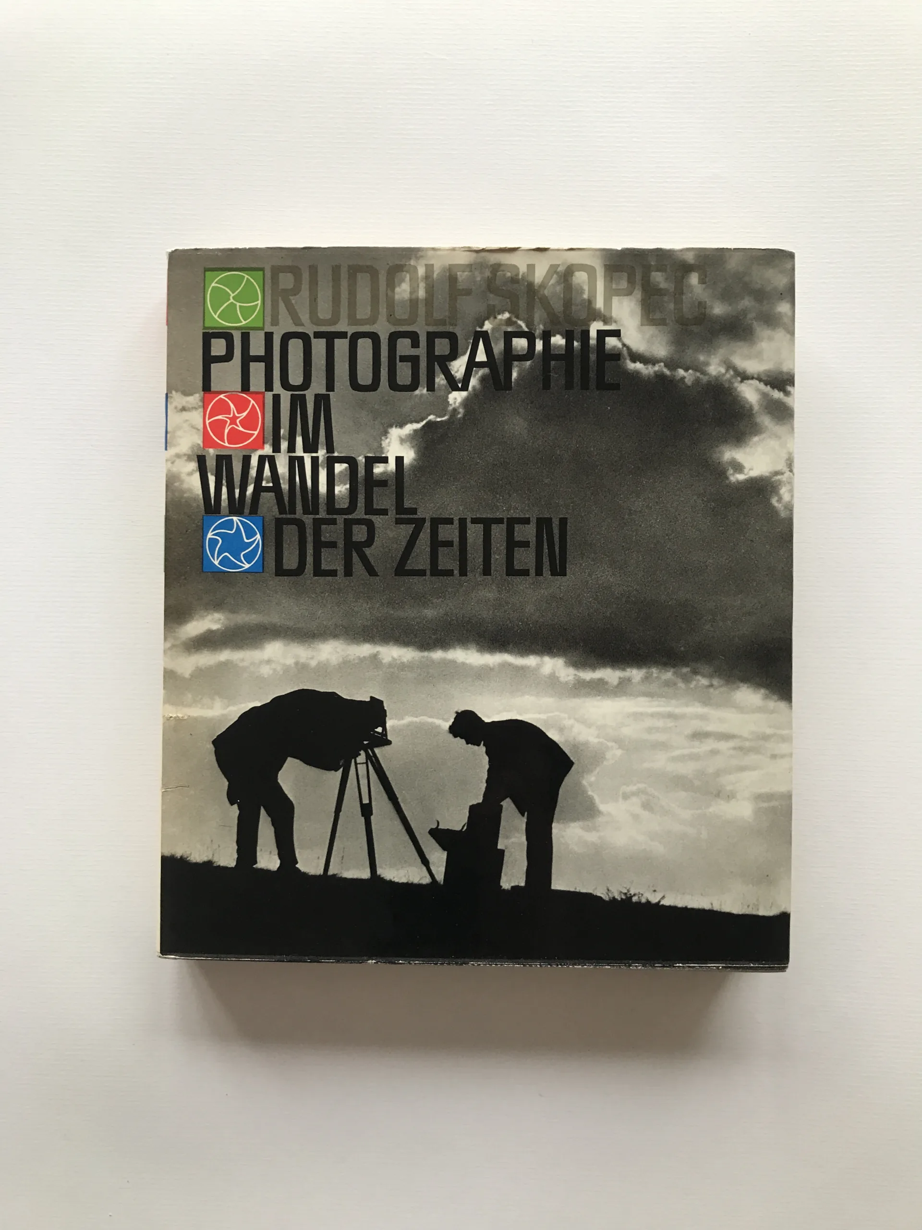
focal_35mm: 28
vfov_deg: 63.4
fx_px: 994
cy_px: 615
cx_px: 461
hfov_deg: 49.7
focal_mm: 3.99
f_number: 1.8
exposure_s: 1/33
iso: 20
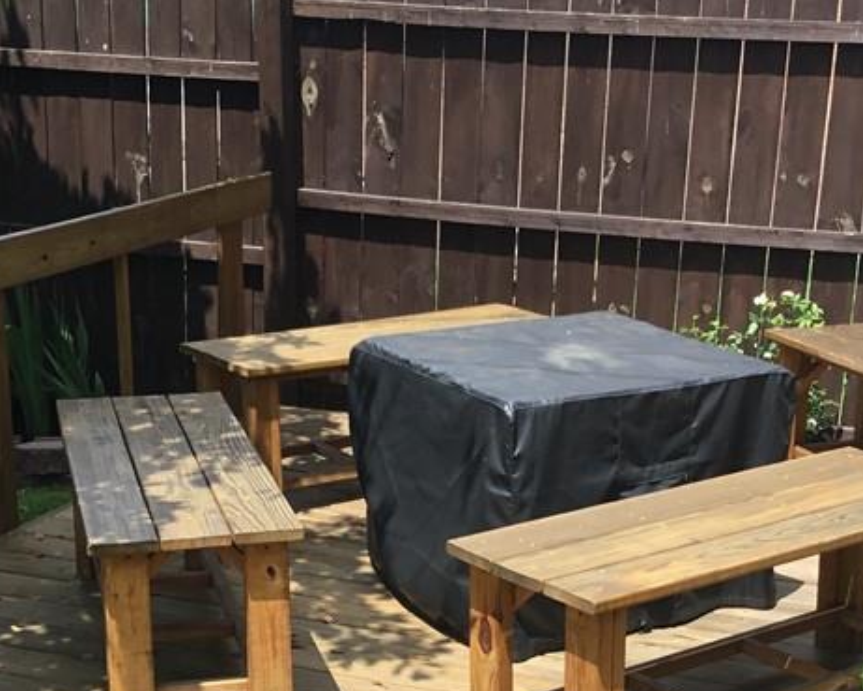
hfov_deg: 28.3
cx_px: 400
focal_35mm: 67
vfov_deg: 22.6
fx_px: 1712
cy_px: 534
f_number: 2.4
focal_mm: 3.3
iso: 25
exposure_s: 1/715
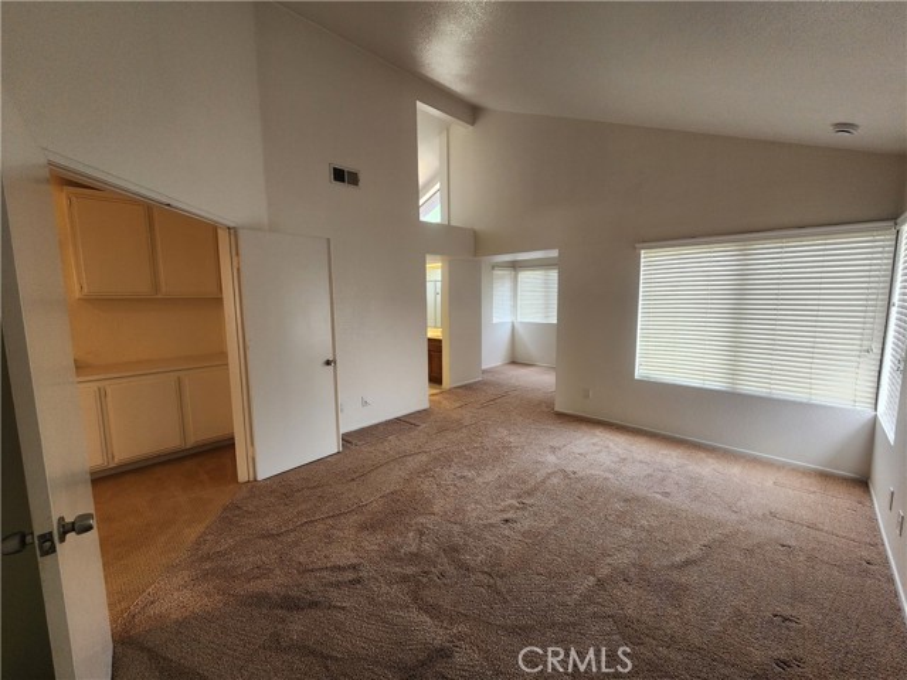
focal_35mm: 13
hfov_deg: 106.2
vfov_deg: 89.9
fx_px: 341
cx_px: 454
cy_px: 340
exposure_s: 1/60
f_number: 2.2
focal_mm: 2.2
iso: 100
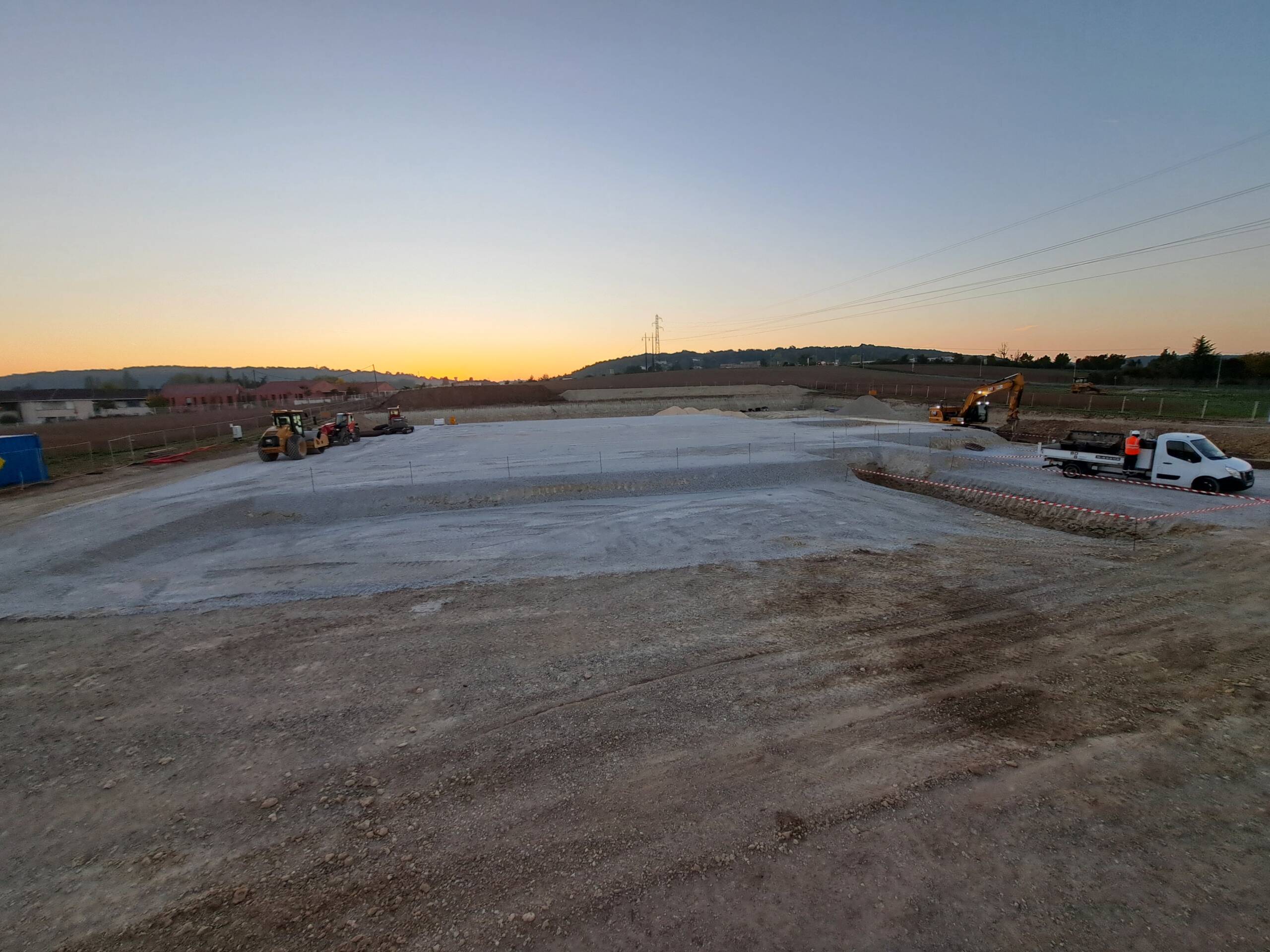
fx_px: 477
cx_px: 635
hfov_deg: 106.2
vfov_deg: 89.9
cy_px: 476
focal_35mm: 13
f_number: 2.2
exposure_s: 1/133
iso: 50
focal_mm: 1.74
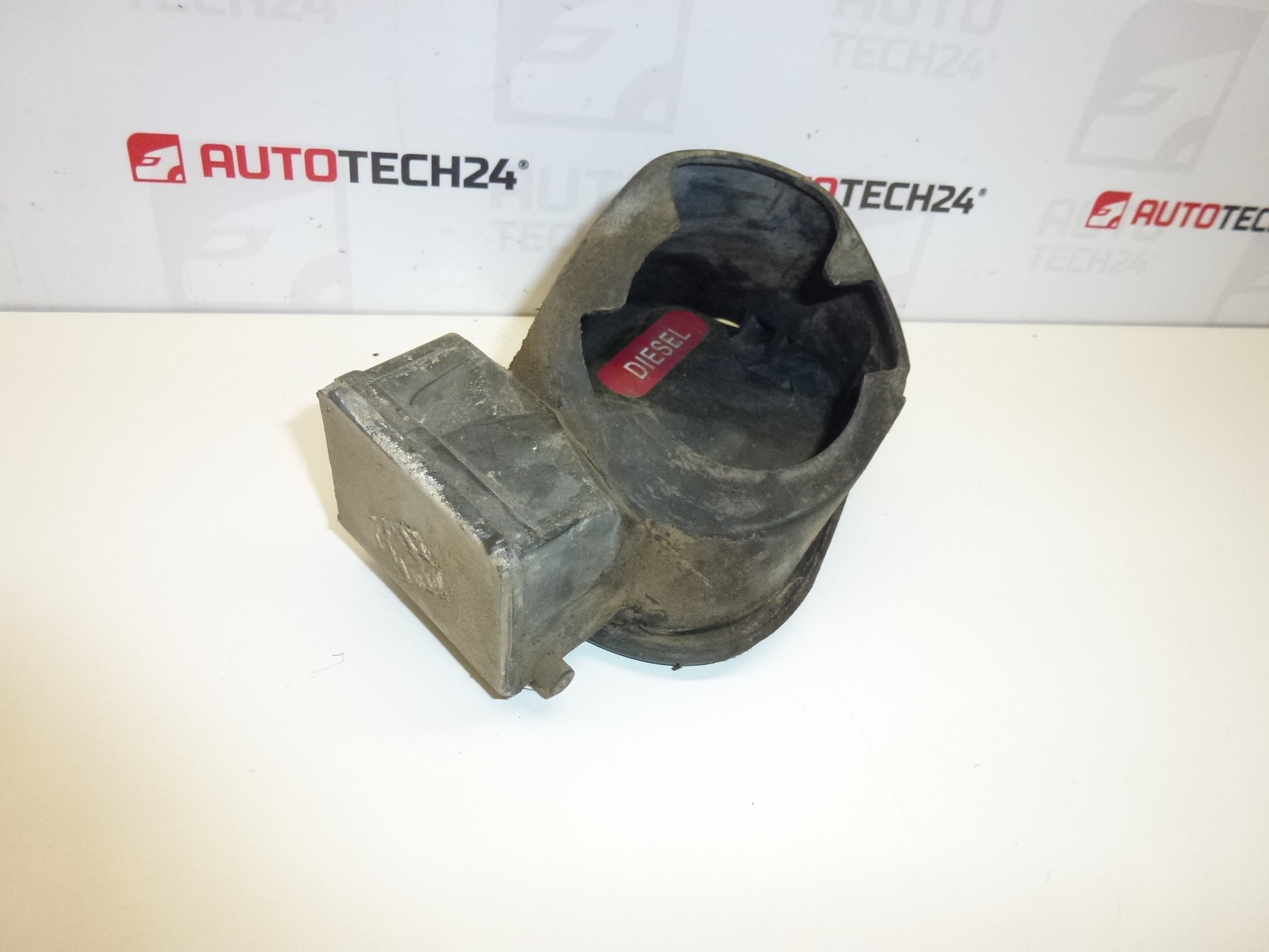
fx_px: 880
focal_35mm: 24
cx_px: 634
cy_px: 476
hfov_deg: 71.6
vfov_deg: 56.8
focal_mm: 4.3
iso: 400
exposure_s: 1/320
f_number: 3.3
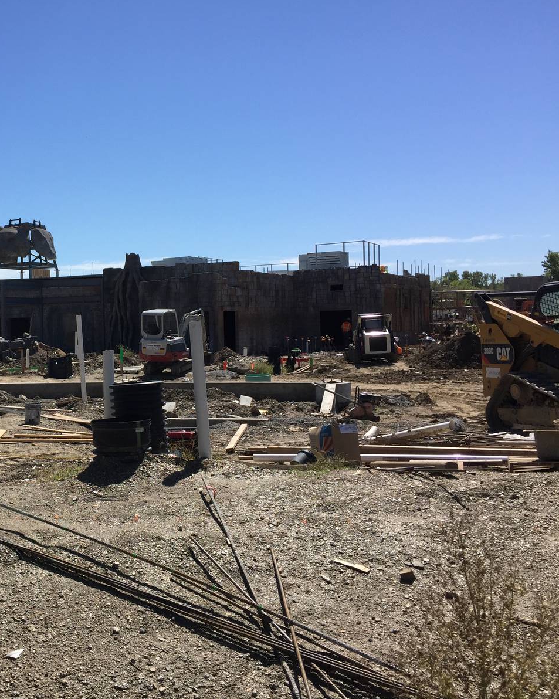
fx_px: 786
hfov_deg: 37.4
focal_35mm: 38
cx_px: 91
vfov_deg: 47.9
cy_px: 350
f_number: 2.2
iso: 32
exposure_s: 1/2326
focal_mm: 4.15
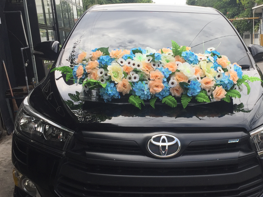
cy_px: 134
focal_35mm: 47
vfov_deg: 30.6
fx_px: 357
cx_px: 162
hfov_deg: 40.2
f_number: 2.2
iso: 32
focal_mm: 4.15
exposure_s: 1/719
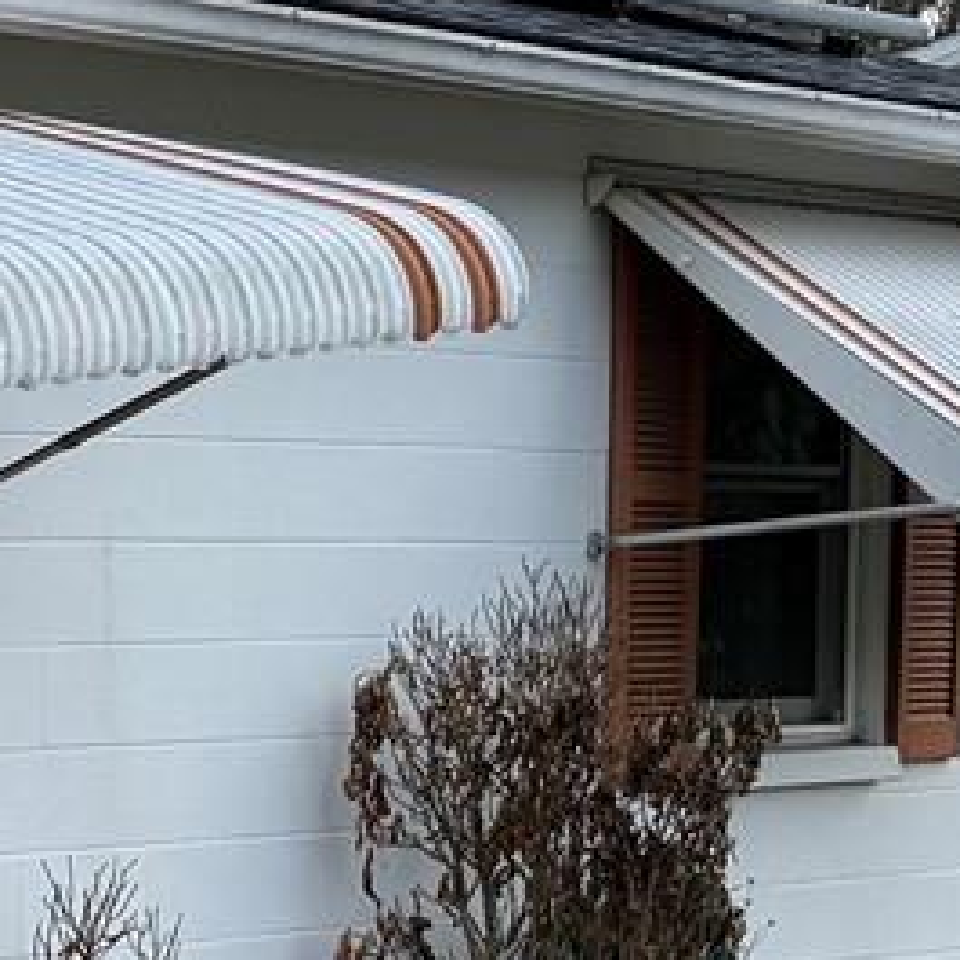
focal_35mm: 128
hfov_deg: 12.0
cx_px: -1014
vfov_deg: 13.6
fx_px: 4016
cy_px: 739
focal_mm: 6.76
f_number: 1.78
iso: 100
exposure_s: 1/4673
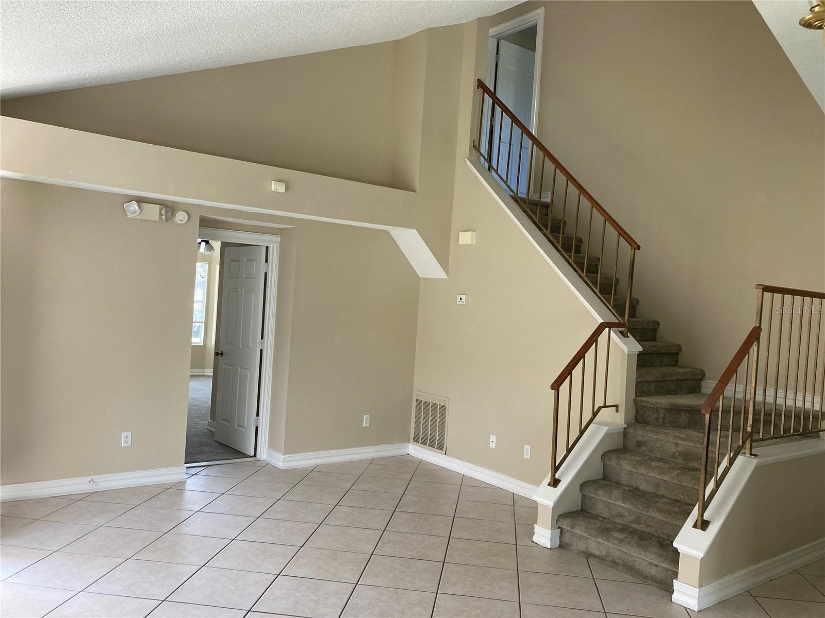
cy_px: 309
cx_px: 412
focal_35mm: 28
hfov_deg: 63.4
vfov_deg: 49.7
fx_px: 667
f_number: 1.8
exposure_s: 1/121
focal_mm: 3.99
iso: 50
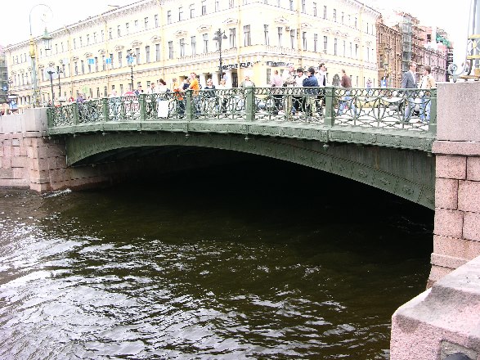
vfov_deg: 40.7
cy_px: 180
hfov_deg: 52.6
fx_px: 485
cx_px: 240
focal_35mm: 35
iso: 50
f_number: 5
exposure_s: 1/43.4
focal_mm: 8.9
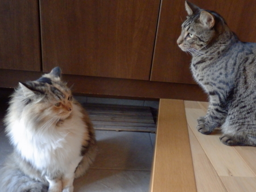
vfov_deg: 46.8
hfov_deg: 59.9
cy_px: 96
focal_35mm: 30
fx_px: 222
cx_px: 128
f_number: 3.3
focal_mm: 5.5
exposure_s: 1/25
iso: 1600
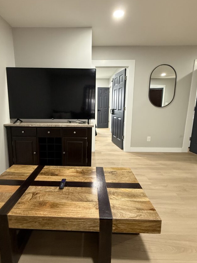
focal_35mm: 17
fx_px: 129
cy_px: 126
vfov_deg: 91.0
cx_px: 86
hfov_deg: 74.4
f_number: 2.2
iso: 500
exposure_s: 1/60
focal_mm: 2.22
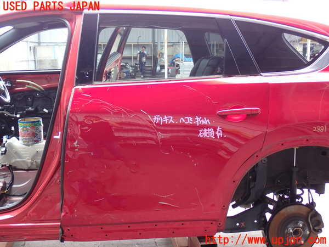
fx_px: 447
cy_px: 124
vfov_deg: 30.9
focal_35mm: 47
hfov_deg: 40.4
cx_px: 164
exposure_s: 1/60
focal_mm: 8.4
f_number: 3.1
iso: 200
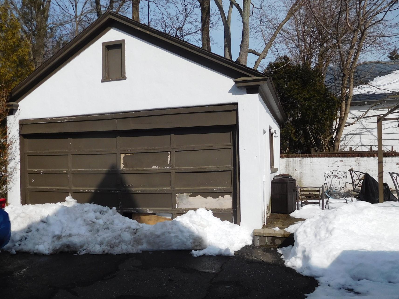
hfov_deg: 59.7
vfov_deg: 46.7
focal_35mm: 30
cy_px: 162
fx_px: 346
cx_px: 171
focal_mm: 4.5
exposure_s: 1/800
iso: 125
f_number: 6.8
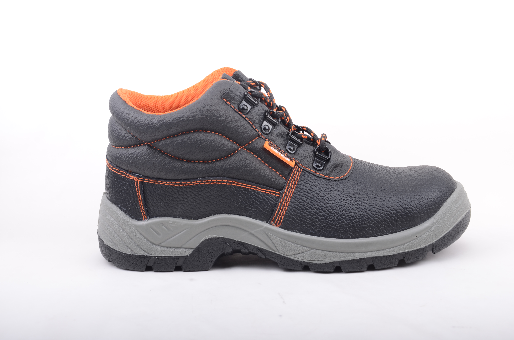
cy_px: 170
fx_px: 1069
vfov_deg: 18.1
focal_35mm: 75
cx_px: 257
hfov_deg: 27.0
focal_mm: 50
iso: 100
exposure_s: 1/250
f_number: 10
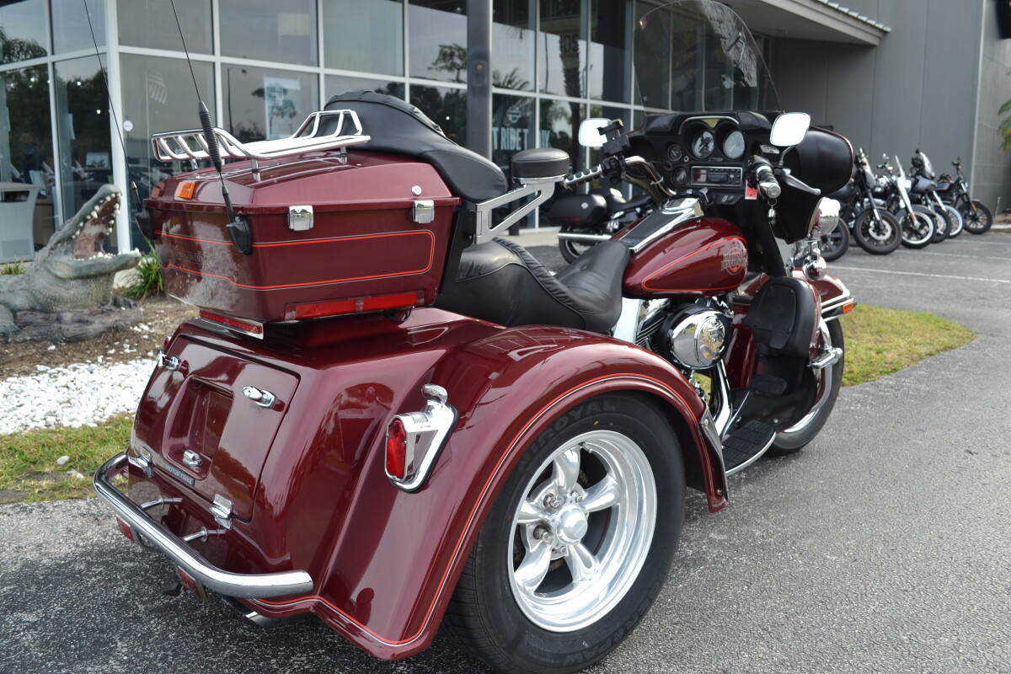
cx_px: 506
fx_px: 927
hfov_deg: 57.2
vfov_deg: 40.0
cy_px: 337
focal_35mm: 33
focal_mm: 22
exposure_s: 1/125
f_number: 5.6
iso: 110
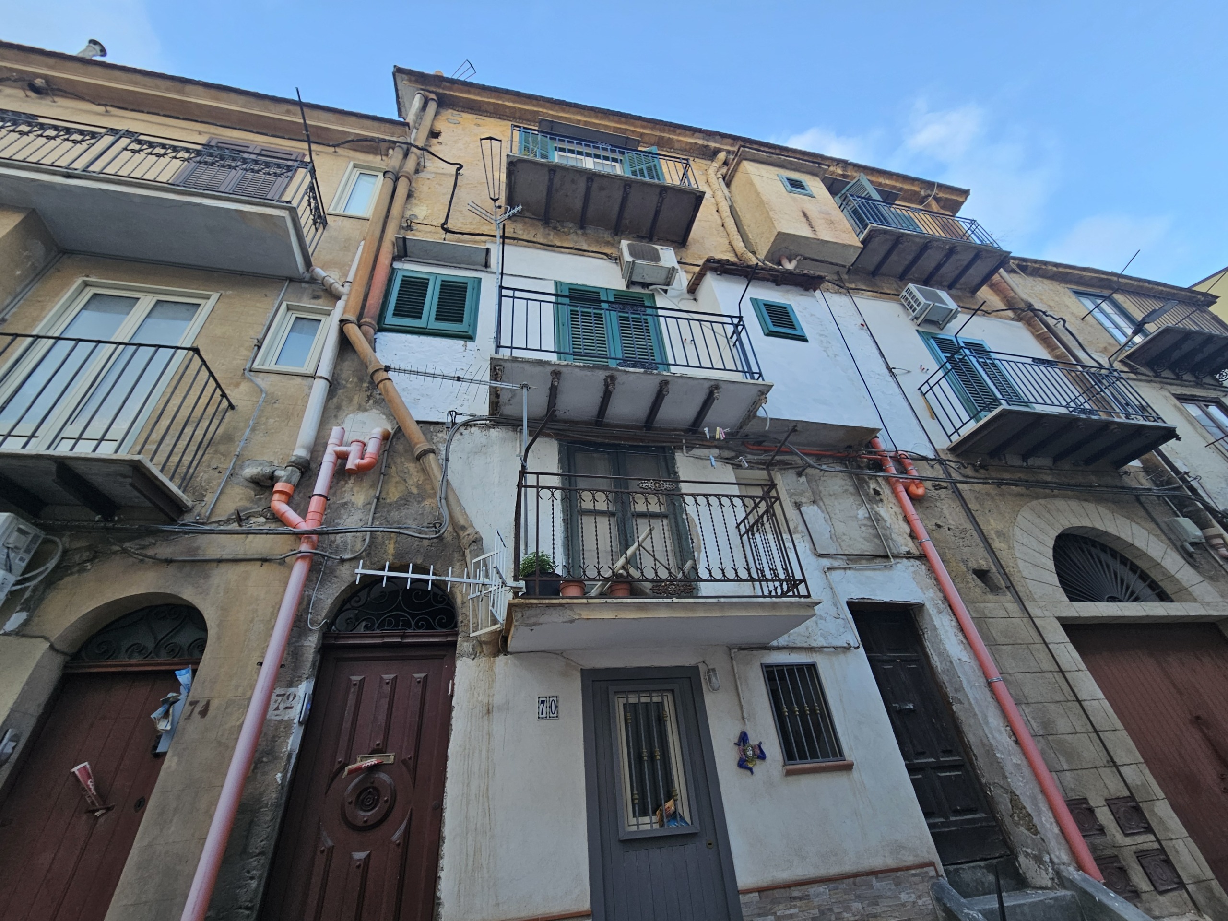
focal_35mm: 13
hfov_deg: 106.2
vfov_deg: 89.9
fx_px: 461
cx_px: 614
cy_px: 460
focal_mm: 2.2
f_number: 2.2
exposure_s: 1/121
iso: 50
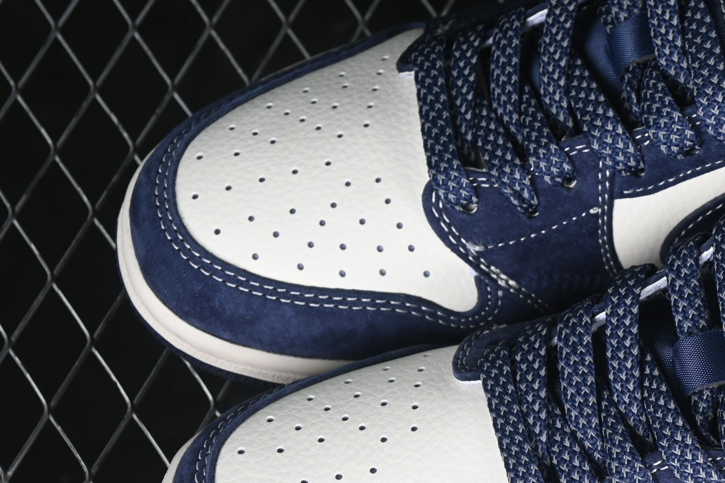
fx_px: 3121
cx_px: 714
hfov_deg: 13.1
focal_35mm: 155
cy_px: 330
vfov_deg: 8.8
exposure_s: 1/60
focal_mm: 50
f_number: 6.3
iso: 160
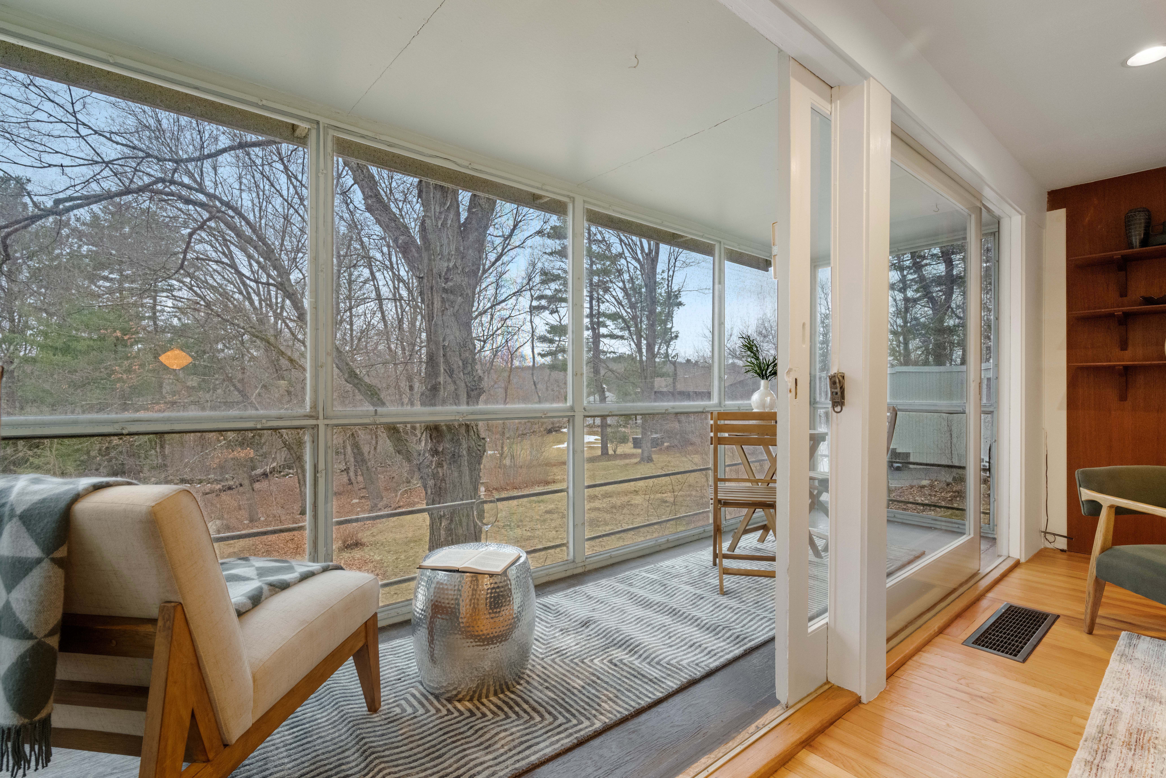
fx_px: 551
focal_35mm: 17
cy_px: 389
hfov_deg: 93.3
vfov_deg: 70.4
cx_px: 583
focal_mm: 17
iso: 3200
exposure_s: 1/15
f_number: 8
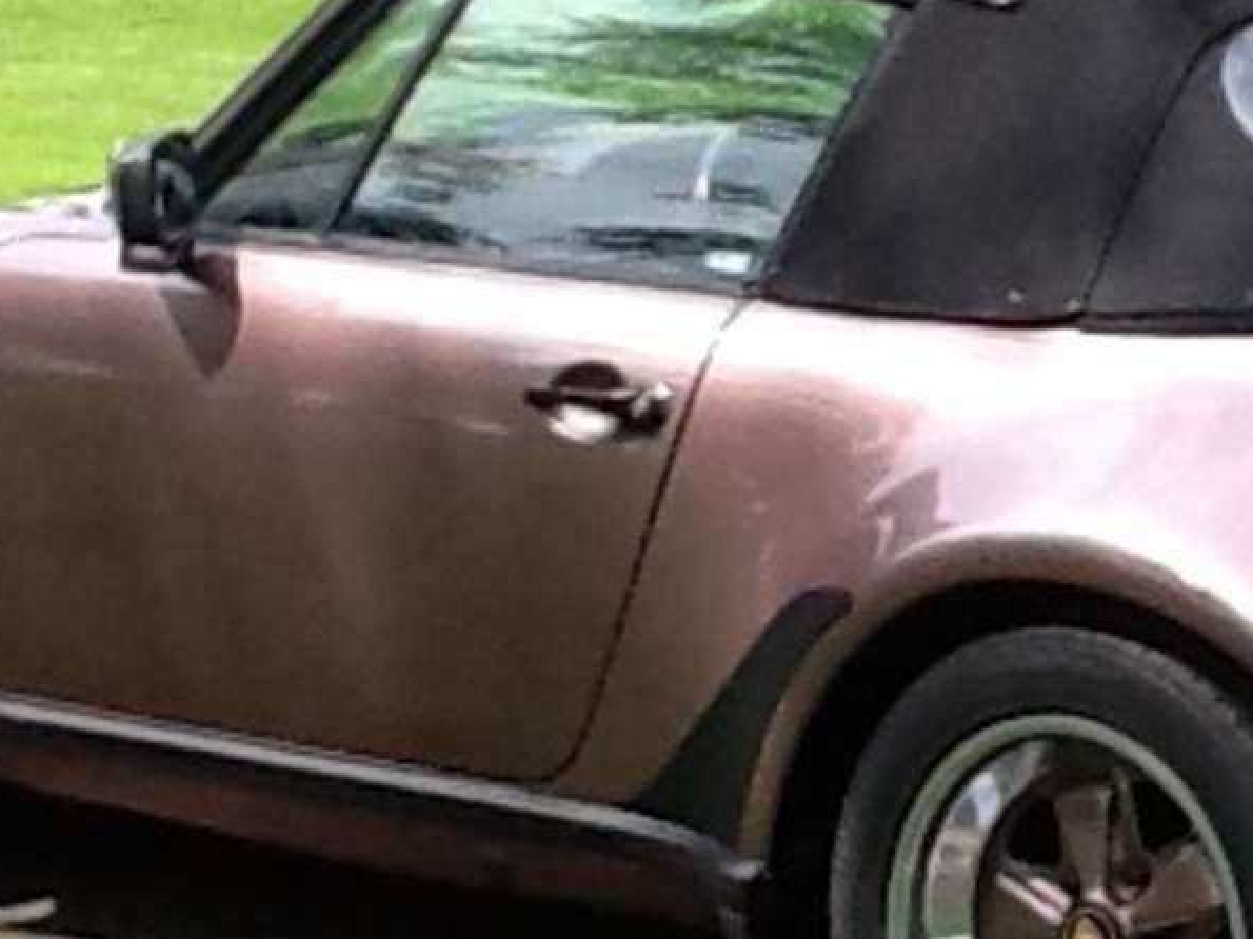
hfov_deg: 13.2
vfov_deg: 10.0
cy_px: 461
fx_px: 5356
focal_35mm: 148
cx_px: 1181
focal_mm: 2.03
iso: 40
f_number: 2.4
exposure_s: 1/495
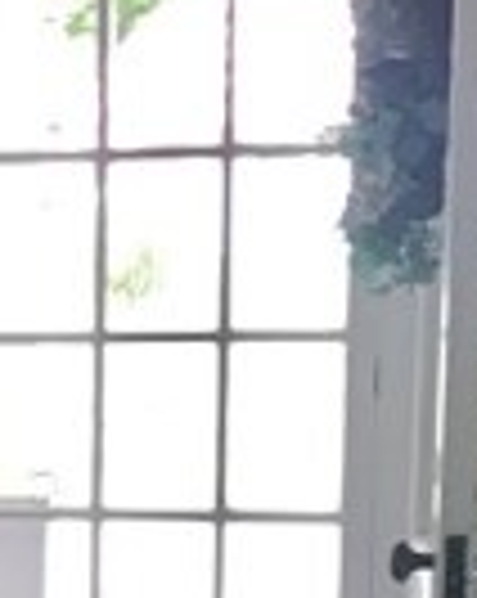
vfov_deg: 12.0
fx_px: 2795
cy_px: 679
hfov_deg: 8.9
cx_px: -612
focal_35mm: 158
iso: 32
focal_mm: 3.99
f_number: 1.8
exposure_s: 1/30
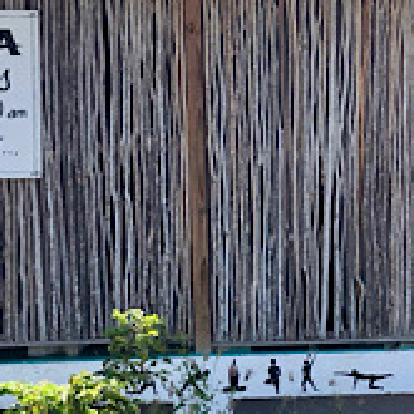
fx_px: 1218
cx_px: 379
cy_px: 226
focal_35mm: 90
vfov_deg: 19.3
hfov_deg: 18.9
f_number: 1.8
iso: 20
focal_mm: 3.99
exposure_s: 1/1499
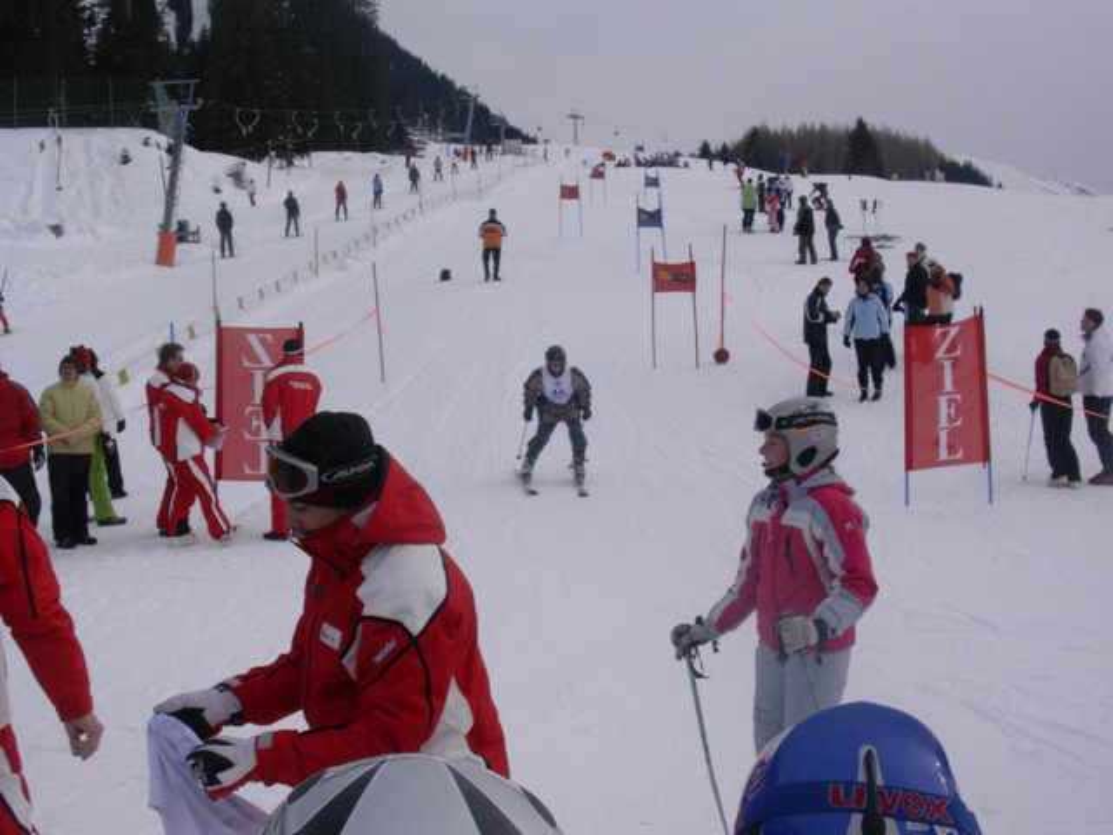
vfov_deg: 32.2
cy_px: 418
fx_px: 1447
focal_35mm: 45
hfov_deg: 42.1
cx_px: 556
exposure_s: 1/384
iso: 70
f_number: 5.8
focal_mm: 6.7
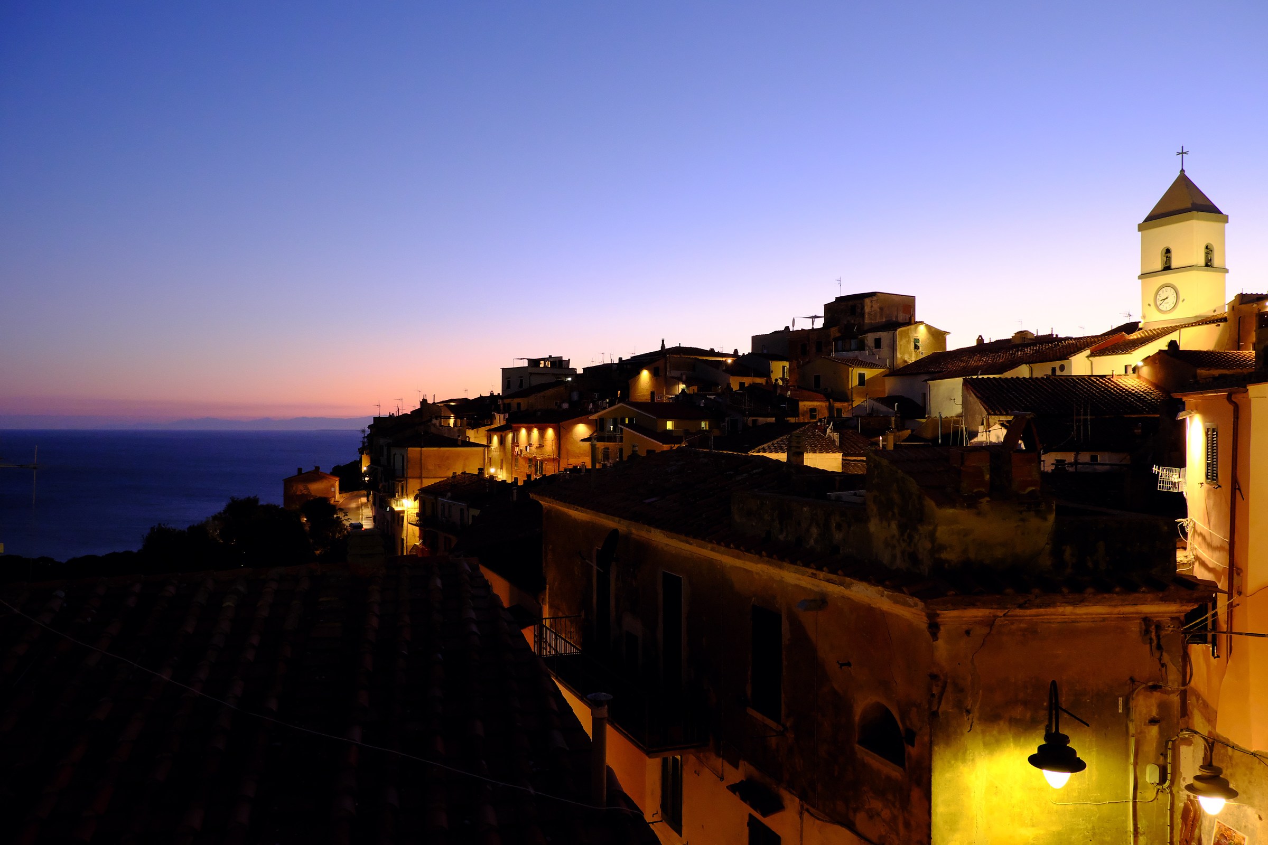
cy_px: 422
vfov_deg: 47.9
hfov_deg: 67.4
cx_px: 634
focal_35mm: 27
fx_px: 951
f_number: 5.6
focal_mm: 18
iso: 3200
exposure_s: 1/14
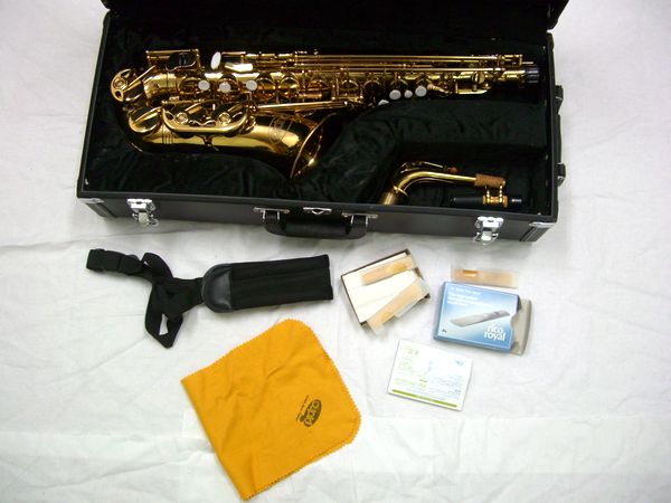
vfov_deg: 37.7
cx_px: 336
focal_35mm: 38
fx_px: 737
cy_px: 252
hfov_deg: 49.0
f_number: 2.8
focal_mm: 7.9
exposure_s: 1/60
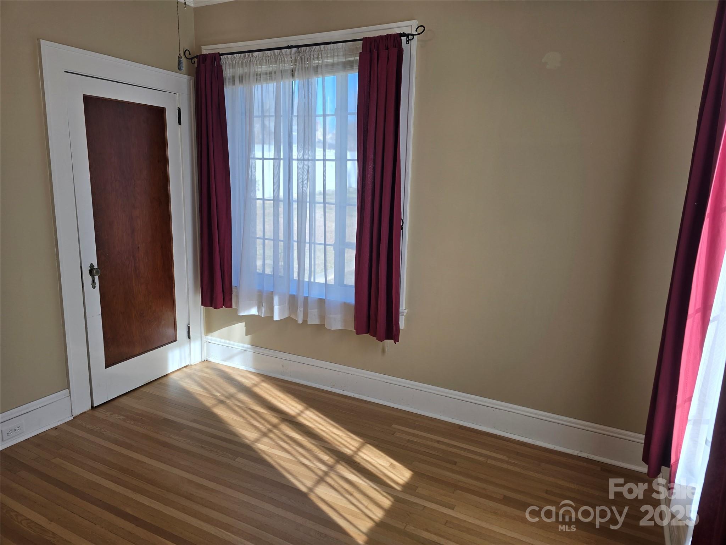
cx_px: 363
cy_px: 272
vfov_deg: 58.9
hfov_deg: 73.9
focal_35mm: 23
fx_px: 482
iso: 16
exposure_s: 1/120
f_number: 1.7
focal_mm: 6.3
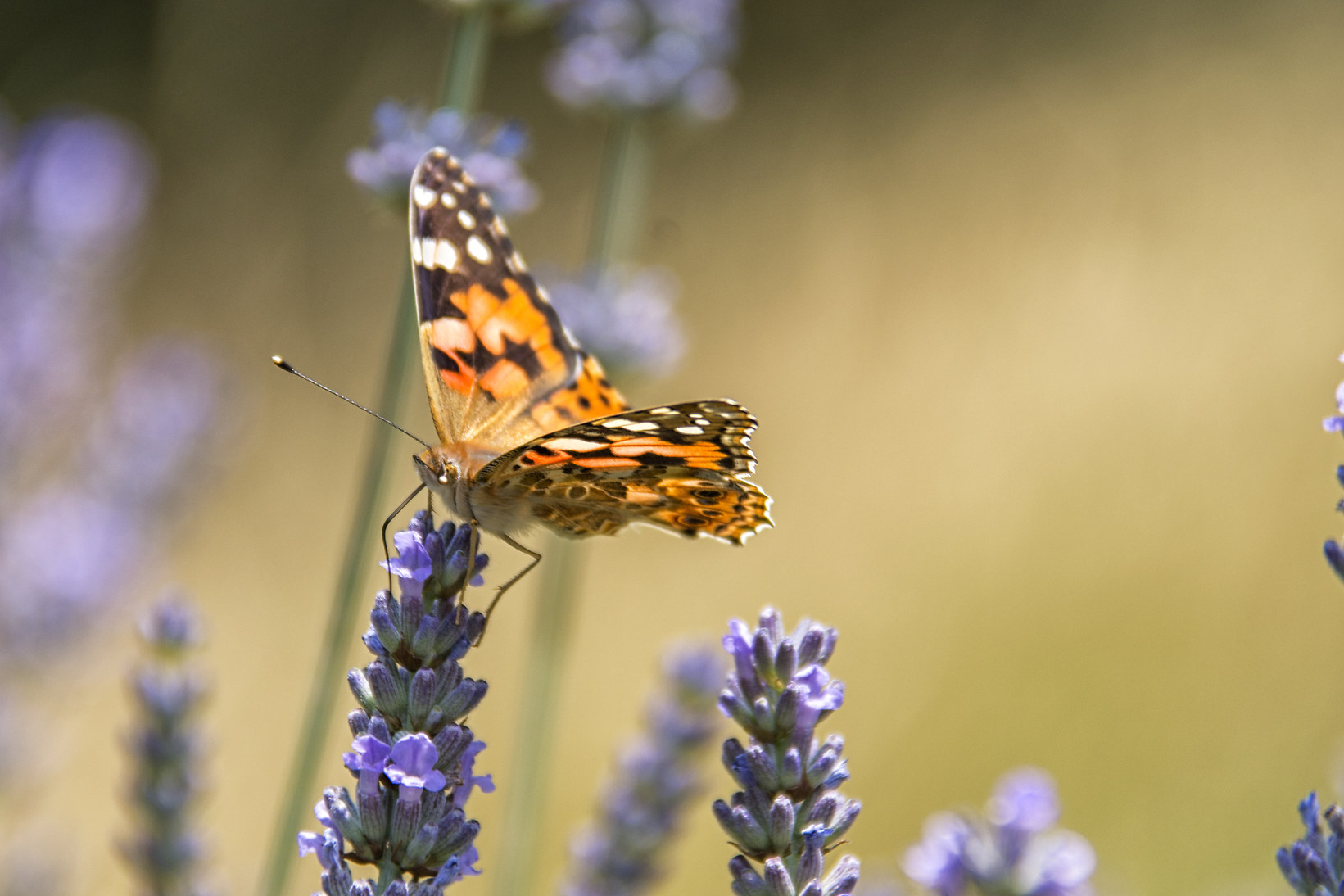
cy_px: 452
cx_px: 544
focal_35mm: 658
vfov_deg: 2.1
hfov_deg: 3.1
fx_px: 24563
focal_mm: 300
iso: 100
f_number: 5.6
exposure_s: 1/250
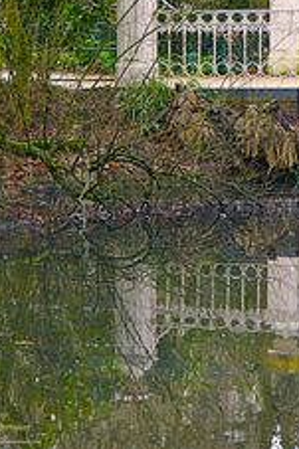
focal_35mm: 209
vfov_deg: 9.8
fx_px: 2608
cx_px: 416
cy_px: 149
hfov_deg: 6.5
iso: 125
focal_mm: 37.9
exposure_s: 1/80
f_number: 4.2
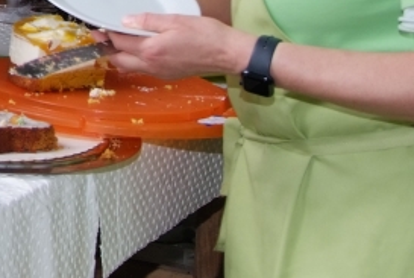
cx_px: -255
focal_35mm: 180
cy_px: -45
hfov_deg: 10.9
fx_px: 2073
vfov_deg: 7.6
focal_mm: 32
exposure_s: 1/90
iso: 250
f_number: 5
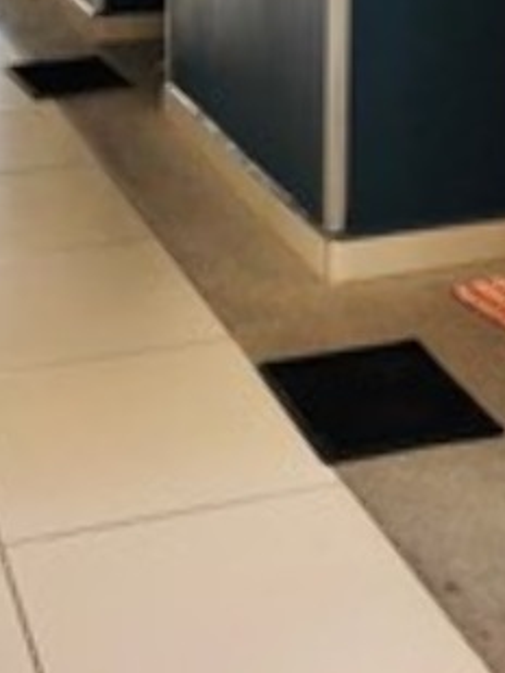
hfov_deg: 20.2
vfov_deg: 25.0
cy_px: -49
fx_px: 1419
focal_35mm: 73
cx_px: 274
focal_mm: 4
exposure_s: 1/120
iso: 50
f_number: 1.8
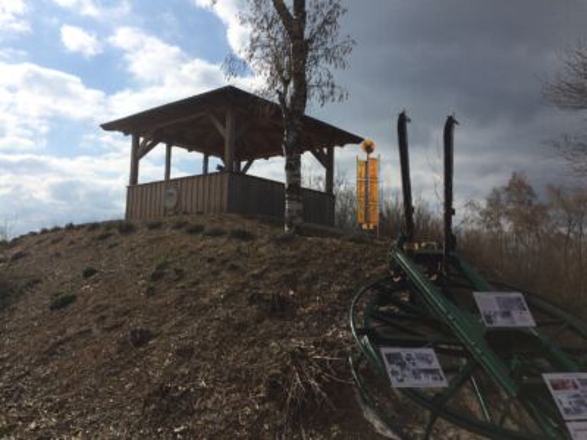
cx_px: 294
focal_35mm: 29
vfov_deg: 48.2
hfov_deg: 61.7
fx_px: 492
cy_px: 220
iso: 32
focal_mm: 4.15
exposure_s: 1/6849
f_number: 2.2
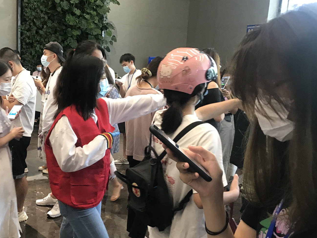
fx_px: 394
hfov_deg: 43.0
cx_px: 96
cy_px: 139
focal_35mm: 43
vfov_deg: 33.5
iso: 80
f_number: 1.8
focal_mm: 3.99
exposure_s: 1/17
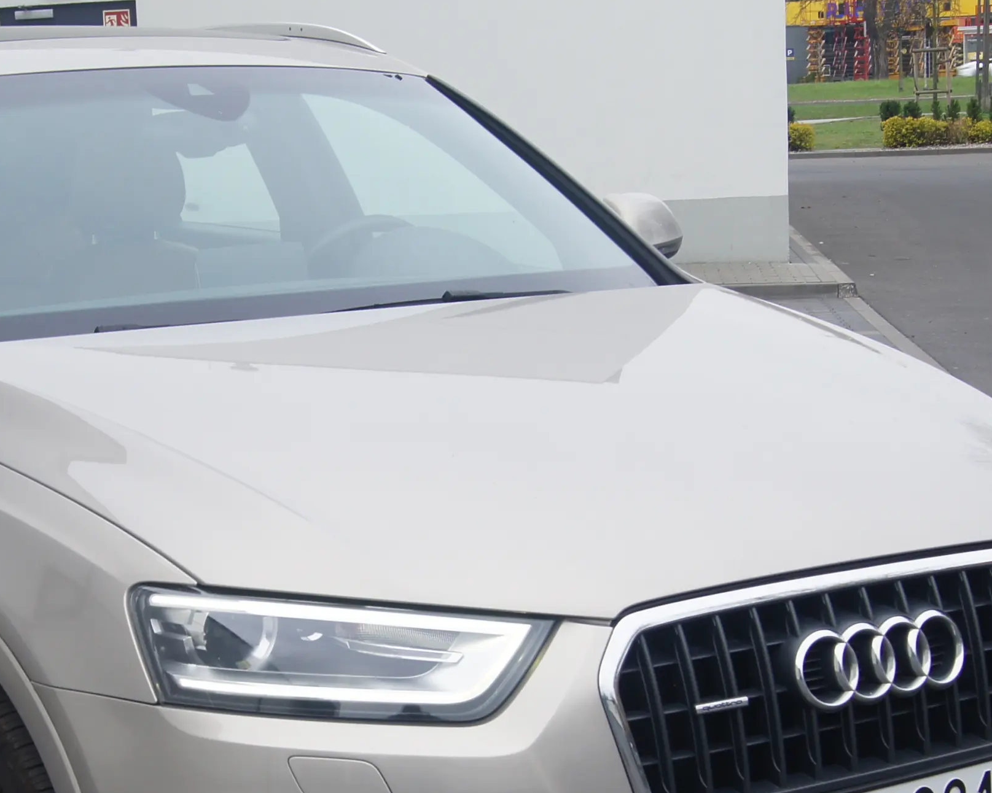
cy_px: 627
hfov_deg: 21.9
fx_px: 2554
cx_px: 380
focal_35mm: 87
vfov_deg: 17.5
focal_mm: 26
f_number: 9
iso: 100
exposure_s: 1/50
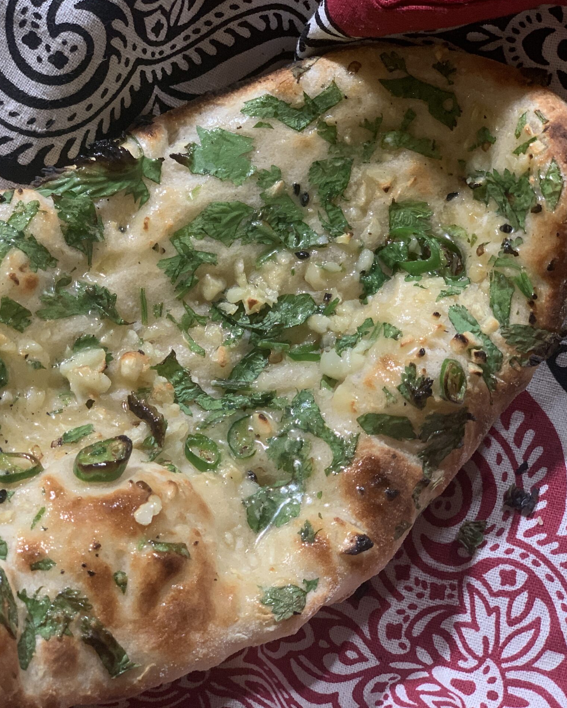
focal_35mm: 68
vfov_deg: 27.9
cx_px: 215
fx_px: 1426
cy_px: 353
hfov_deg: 22.4
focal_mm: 6
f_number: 2.4
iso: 125
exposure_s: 1/92
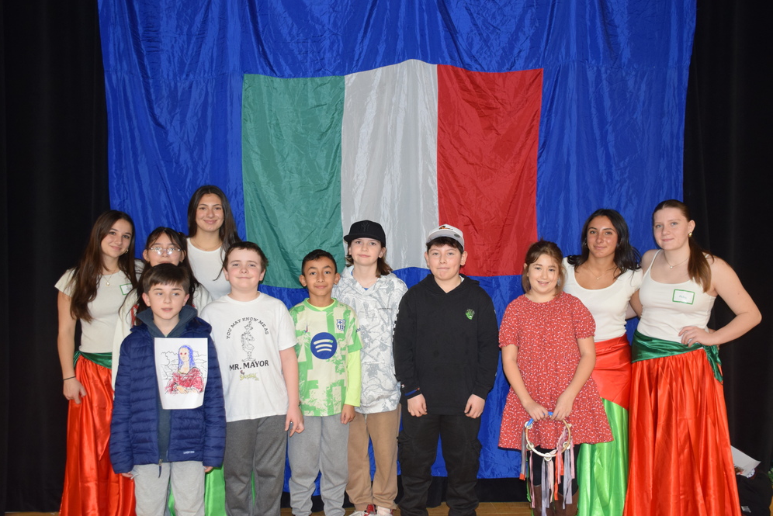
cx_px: 394
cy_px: 264
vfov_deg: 36.0
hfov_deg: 51.9
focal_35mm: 37
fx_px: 795
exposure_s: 1/60
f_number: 3.8
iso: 1250
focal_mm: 24
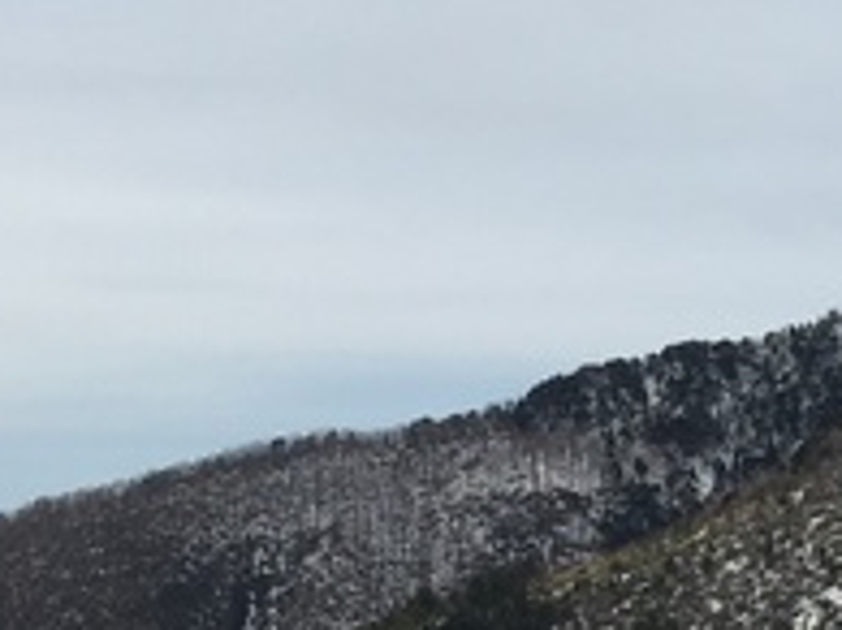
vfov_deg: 12.4
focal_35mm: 119
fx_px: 2893
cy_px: 432
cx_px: 626
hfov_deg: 16.5
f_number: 2.2
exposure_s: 1/2849
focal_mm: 4.15
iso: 25
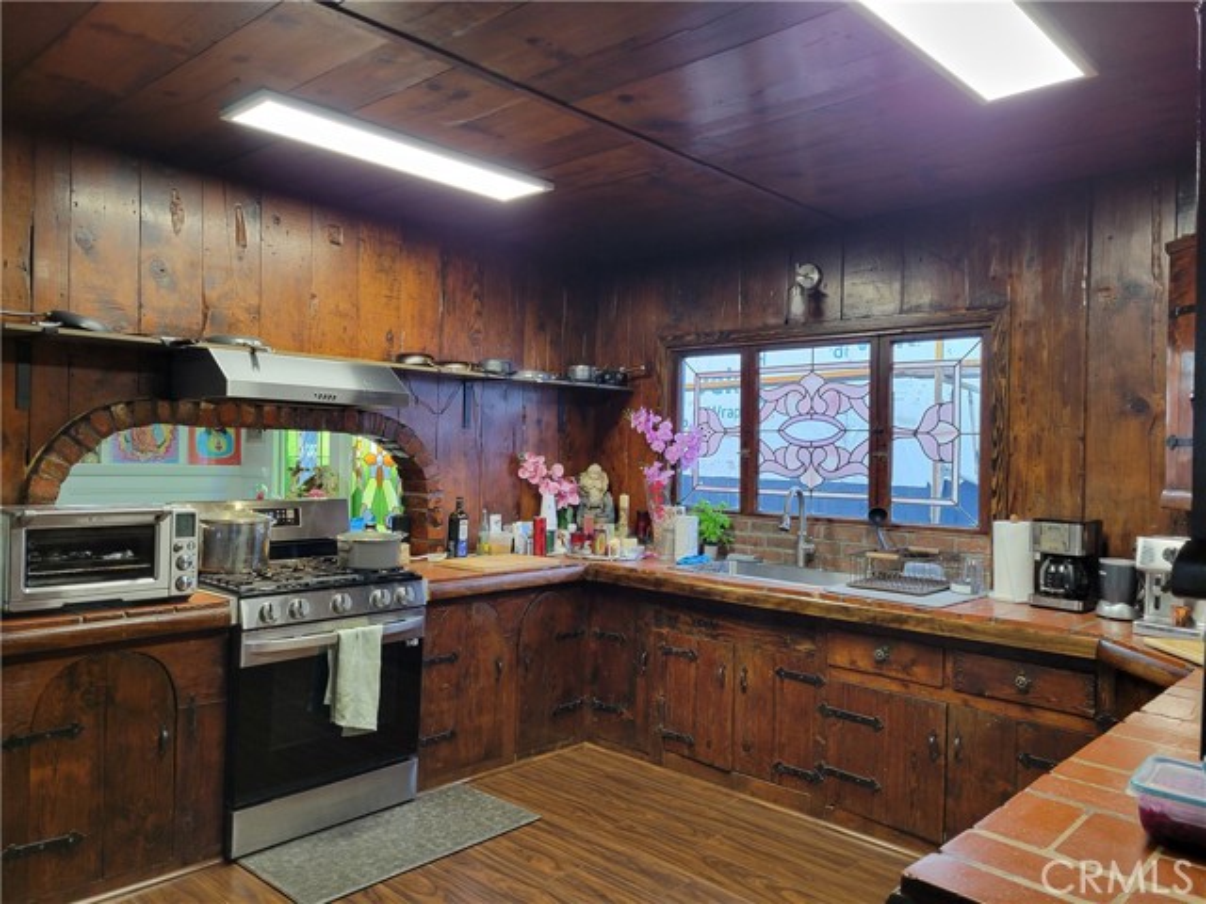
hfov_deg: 67.3
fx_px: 906
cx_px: 603
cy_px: 452
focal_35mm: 26
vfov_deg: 53.1
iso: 250
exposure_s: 1/60
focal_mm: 5.4
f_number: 1.8
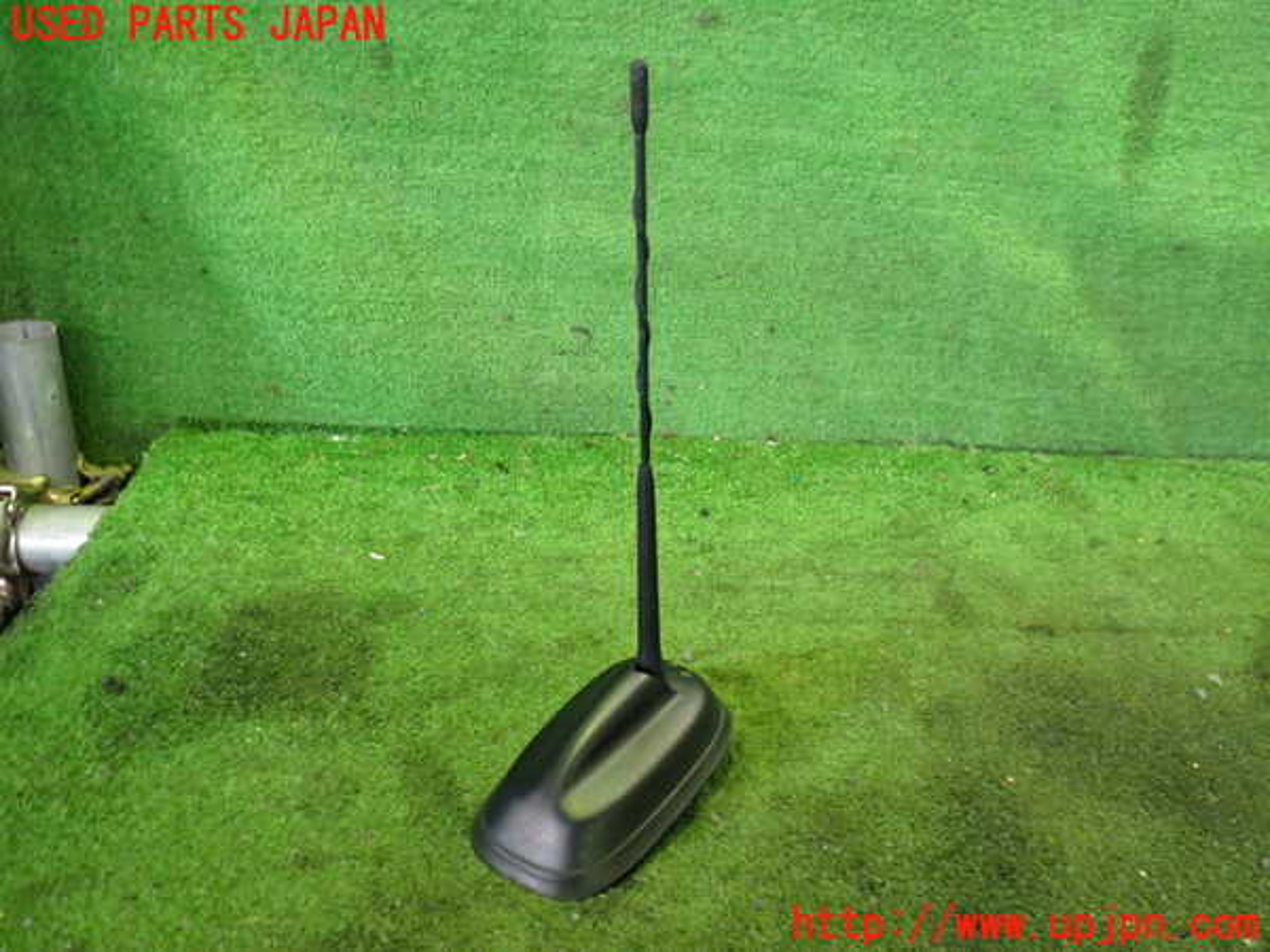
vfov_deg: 46.8
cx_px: 635
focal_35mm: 30
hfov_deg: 60.0
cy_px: 476
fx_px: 1101
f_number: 2.3
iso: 500
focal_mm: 5.4
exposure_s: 1/30
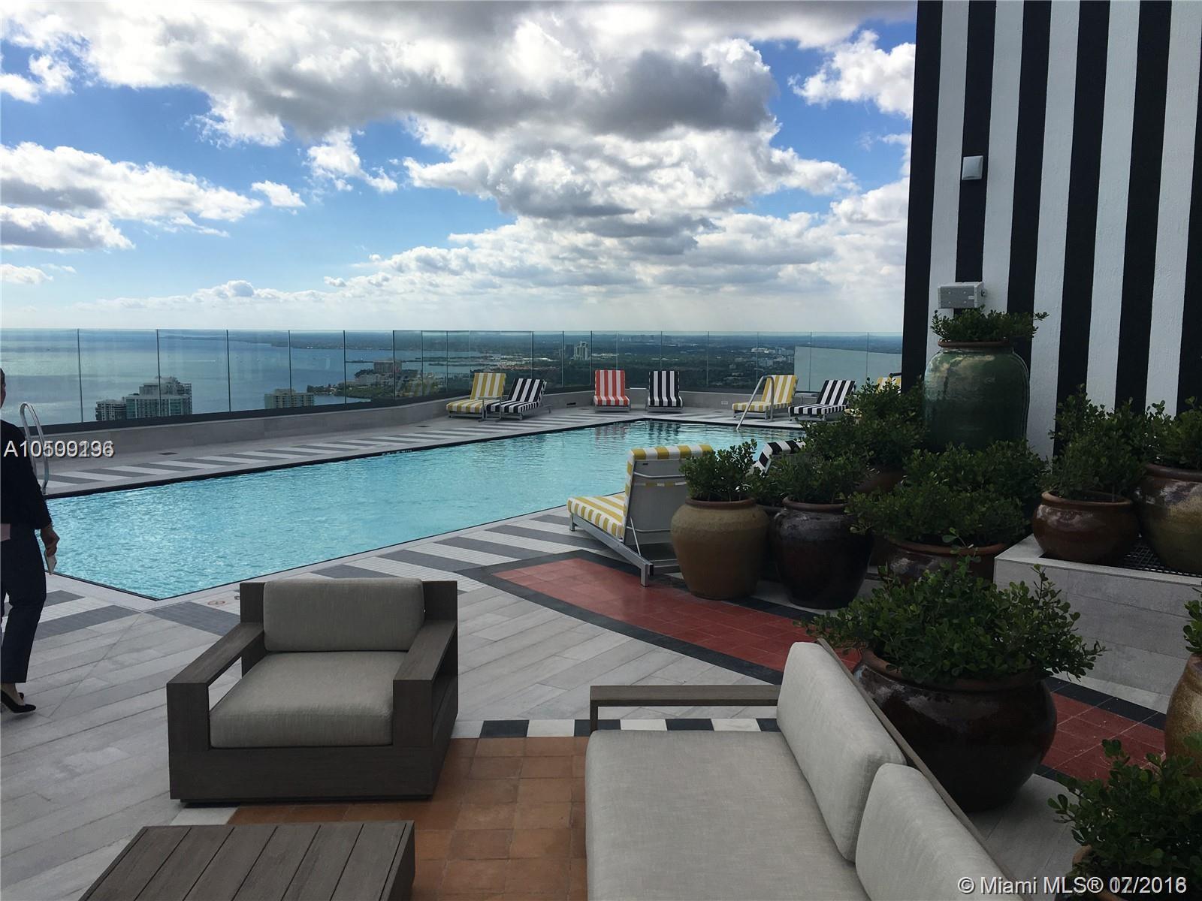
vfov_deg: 48.2
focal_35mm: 29
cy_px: 450
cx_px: 601
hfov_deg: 61.7
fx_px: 1007
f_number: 2.2
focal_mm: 4.15
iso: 25
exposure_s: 1/2849
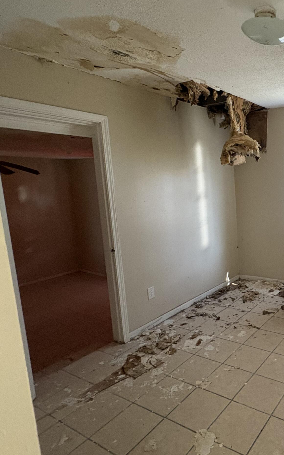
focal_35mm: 24
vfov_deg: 74.8
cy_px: 219
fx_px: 297
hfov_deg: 44.7
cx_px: 273
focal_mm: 2.22
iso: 500
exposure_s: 1/60
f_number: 2.2
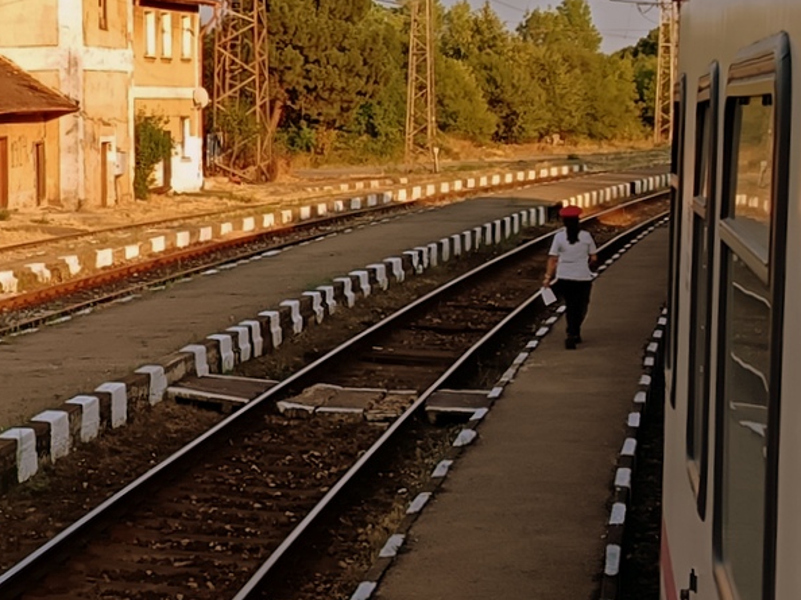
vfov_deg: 15.2
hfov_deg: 19.7
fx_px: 2244
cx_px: 15
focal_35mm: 97
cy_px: 185
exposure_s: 1/176
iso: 100
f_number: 1.75
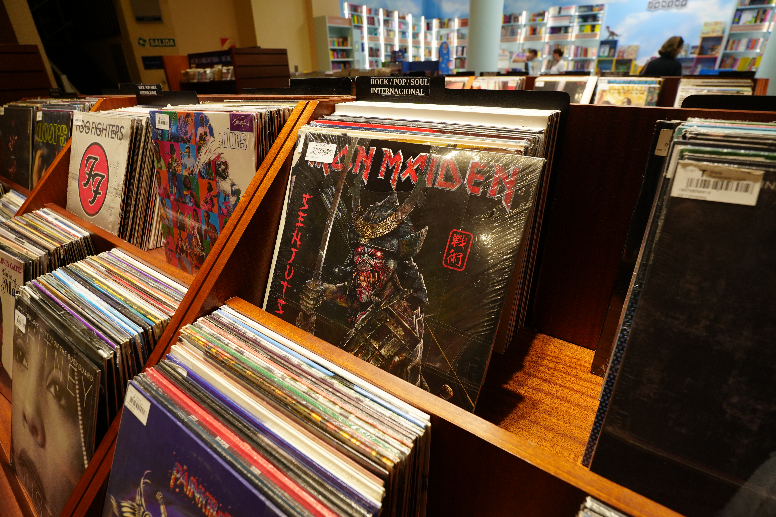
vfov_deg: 72.1
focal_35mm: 16
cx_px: 388
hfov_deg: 95.0
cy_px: 258
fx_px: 356
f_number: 4
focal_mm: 11
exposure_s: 1/60
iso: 500
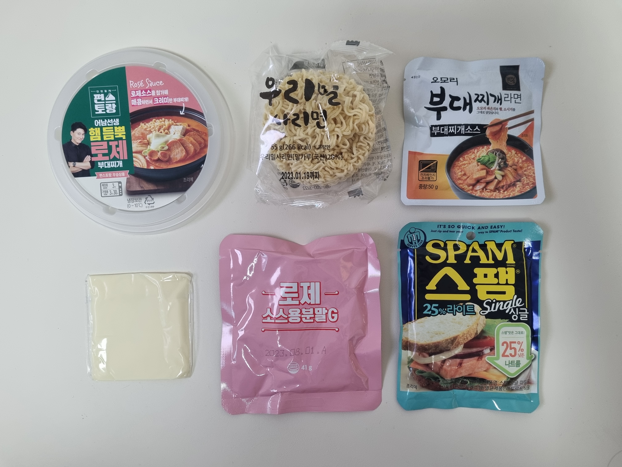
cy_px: 234
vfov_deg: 53.1
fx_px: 467
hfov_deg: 67.3
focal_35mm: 26
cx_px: 311
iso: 250
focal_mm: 5.4
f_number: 1.8
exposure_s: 1/60
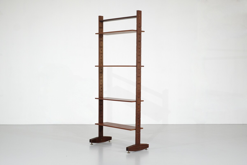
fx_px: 364
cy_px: 82
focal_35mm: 53
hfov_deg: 37.5
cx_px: 124
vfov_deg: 25.5
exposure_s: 1/100
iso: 800
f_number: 5.6
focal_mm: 35
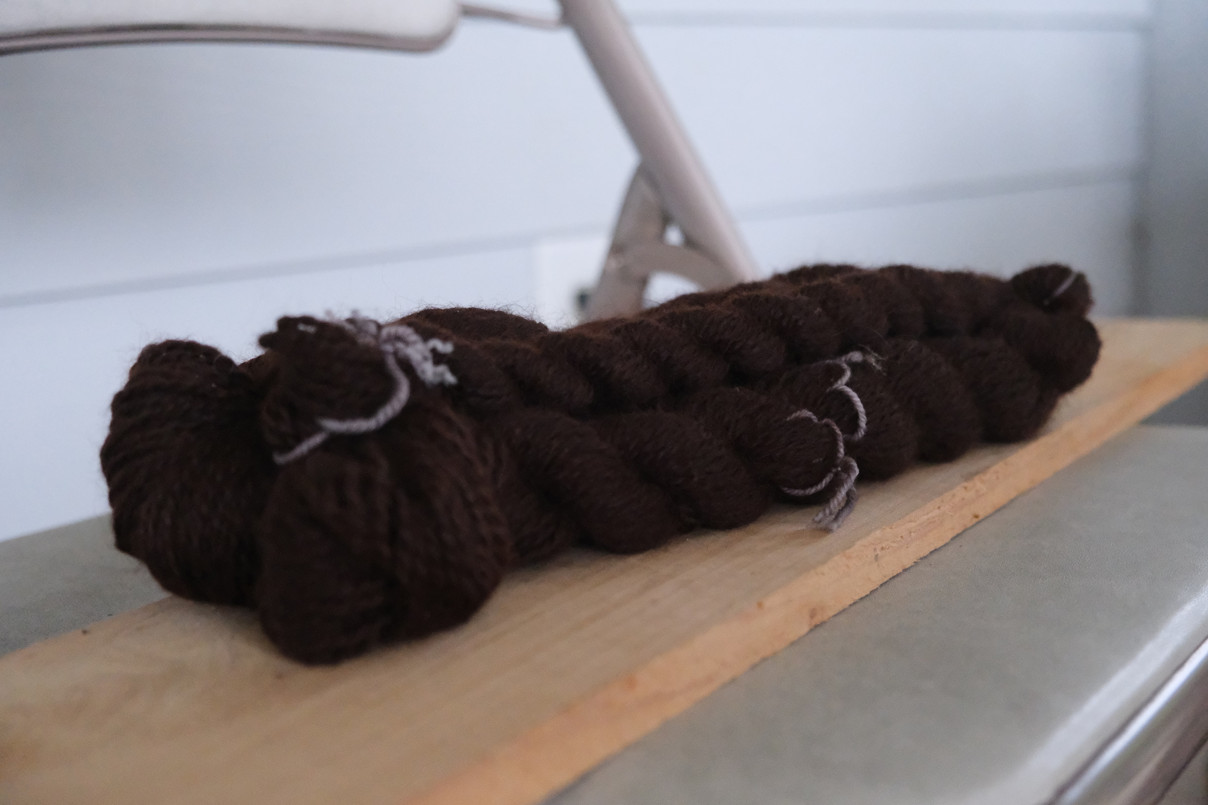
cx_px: 604
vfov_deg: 28.6
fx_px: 1577
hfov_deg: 41.9
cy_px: 402
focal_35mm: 47
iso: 12800
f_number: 3.6
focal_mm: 31.5
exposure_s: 1/420
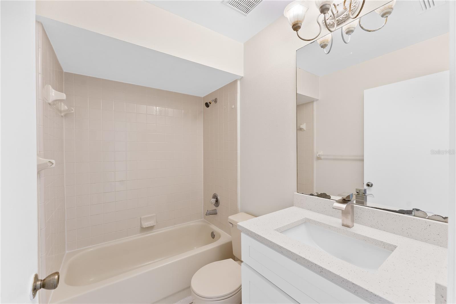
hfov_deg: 104.3
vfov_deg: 81.2
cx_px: 228
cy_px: 152
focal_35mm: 14
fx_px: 177
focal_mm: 14
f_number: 7.1
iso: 400
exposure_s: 1/30
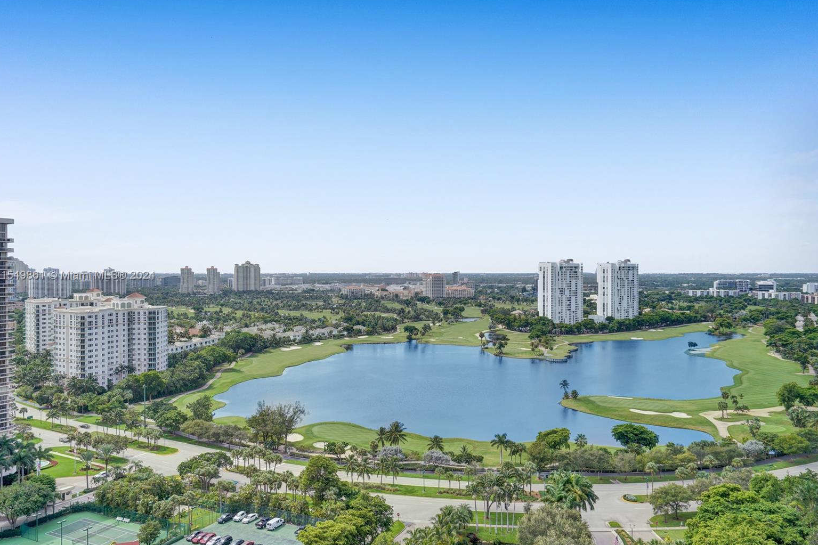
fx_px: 568
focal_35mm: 25
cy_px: 276
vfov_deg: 51.3
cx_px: 411
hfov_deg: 71.5
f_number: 5
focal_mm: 24
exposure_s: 1/200
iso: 100
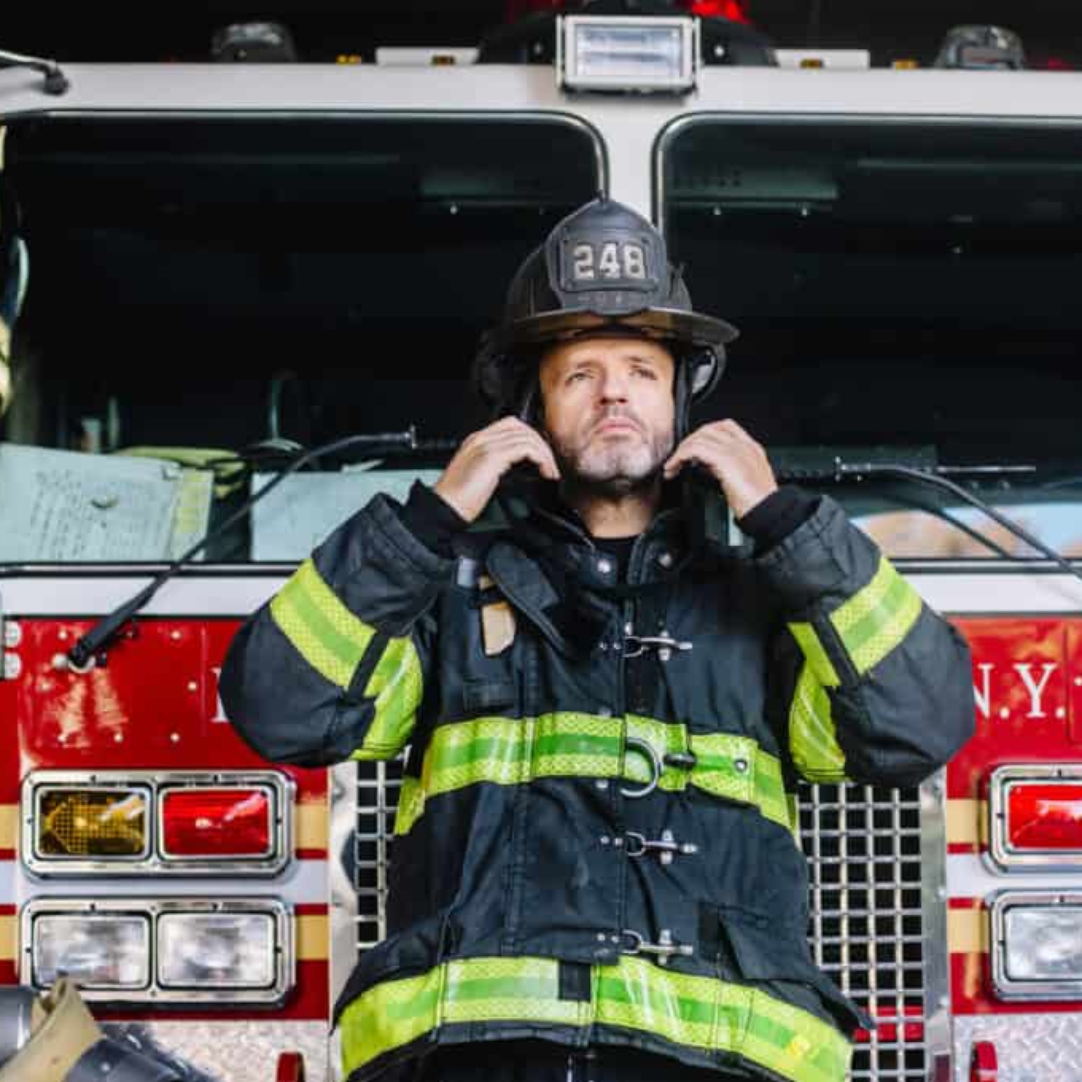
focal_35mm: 64
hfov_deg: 26.9
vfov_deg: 26.9
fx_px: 2263
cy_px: 543
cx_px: 616
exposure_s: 1/2000
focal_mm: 50
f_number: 2.2
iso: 1600
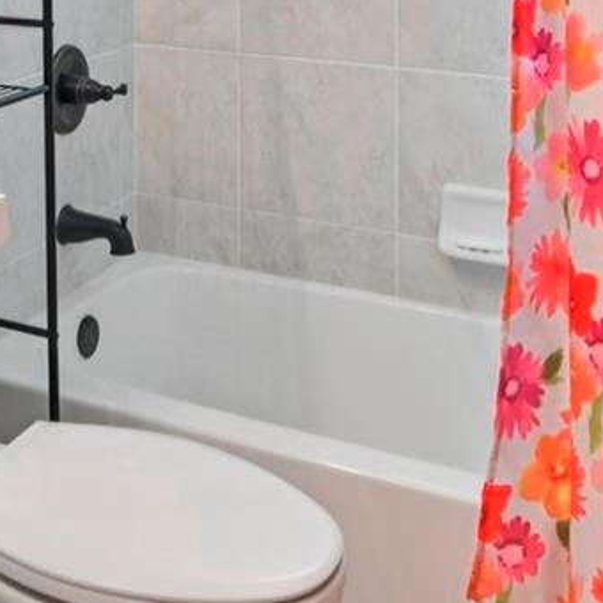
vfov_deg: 26.1
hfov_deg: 27.5
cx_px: 46
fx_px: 1182
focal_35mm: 60
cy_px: -82
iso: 400
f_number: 8
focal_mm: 15
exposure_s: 1/20
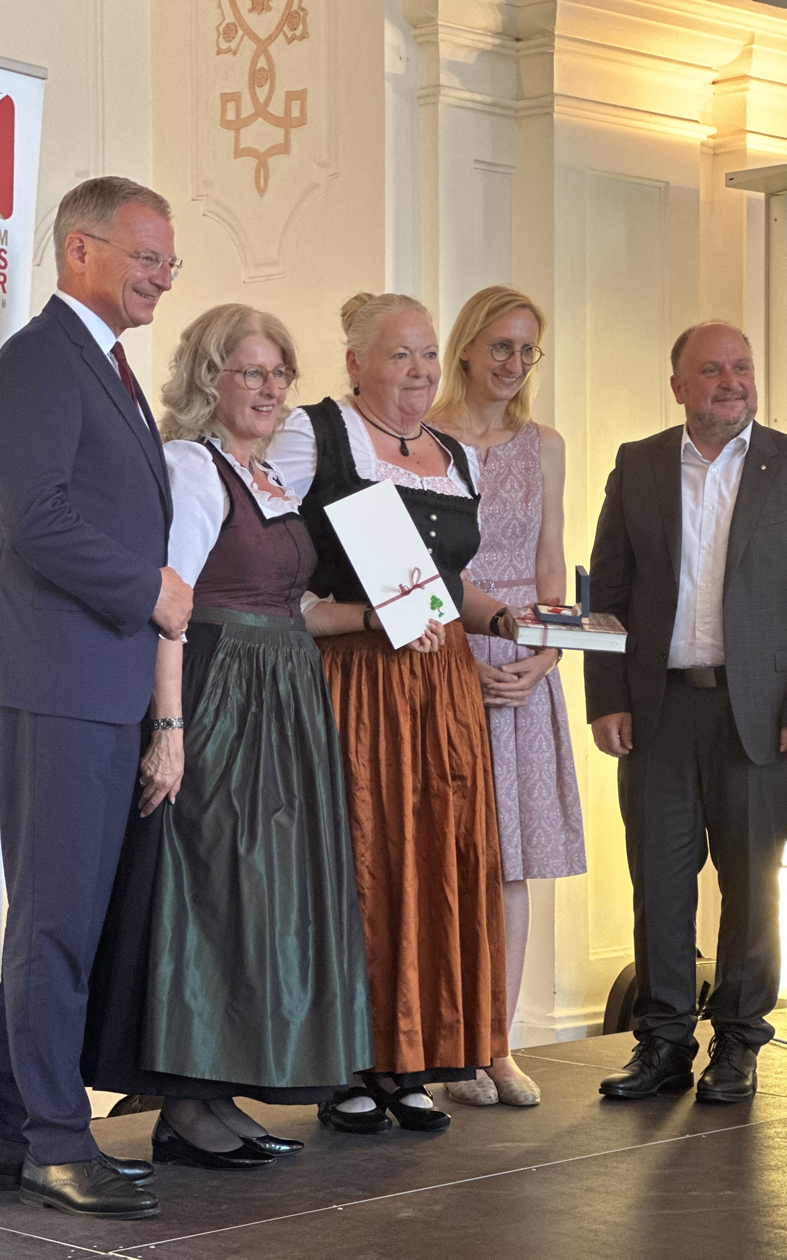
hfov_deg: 15.9
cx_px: 405
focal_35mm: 82
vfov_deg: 25.2
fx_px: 2815
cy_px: 632
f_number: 2.8
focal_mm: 9
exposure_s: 1/33
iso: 250
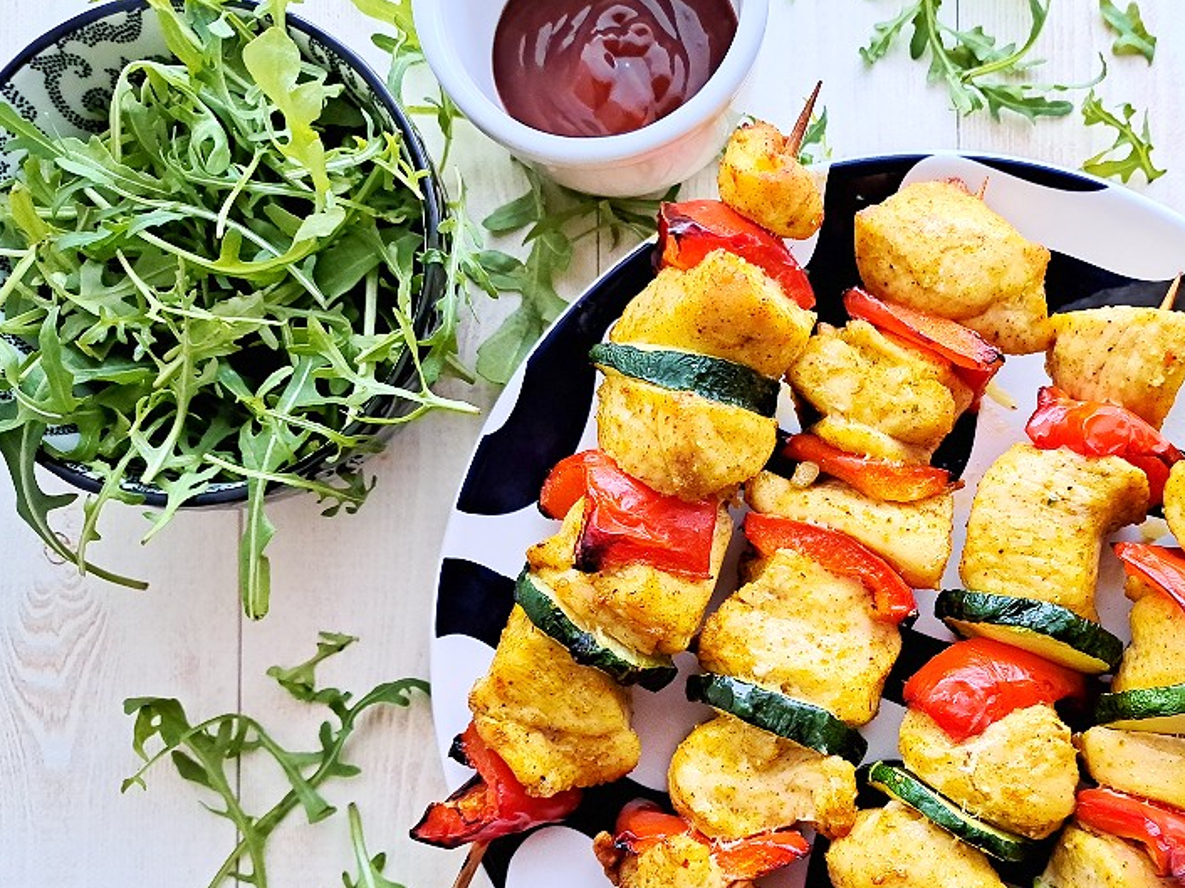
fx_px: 1164
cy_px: 624
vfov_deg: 41.0
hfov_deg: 52.8
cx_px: 802
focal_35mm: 34
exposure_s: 1/25
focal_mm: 5.23
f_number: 1.8
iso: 400
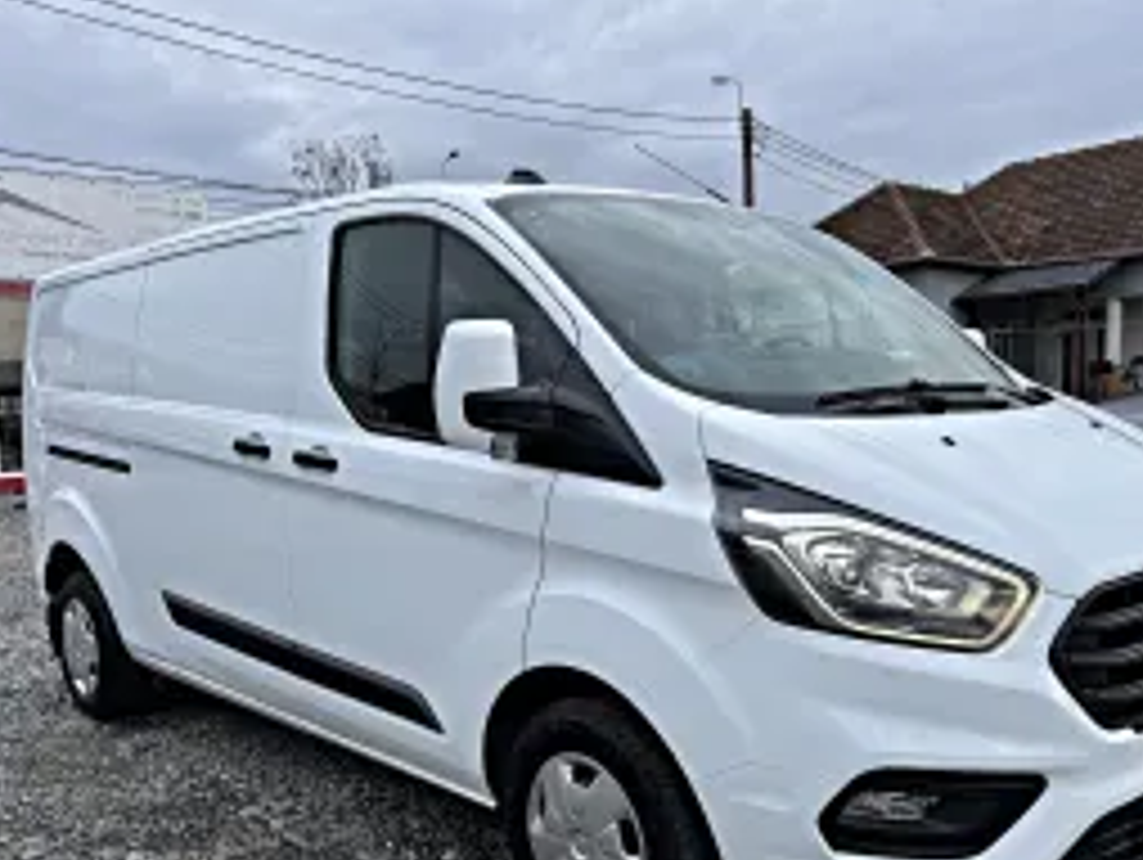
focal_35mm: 34
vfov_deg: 41.4
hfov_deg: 53.7
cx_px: 657
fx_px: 1124
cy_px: 567
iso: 200
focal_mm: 6.76
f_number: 1.78
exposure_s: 1/103
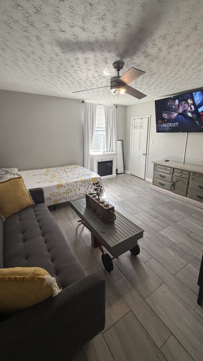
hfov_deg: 66.9
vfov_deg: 99.3
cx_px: 112
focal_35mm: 16
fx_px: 153
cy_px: 175
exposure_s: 1/120
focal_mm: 2.22
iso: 80
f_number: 2.2
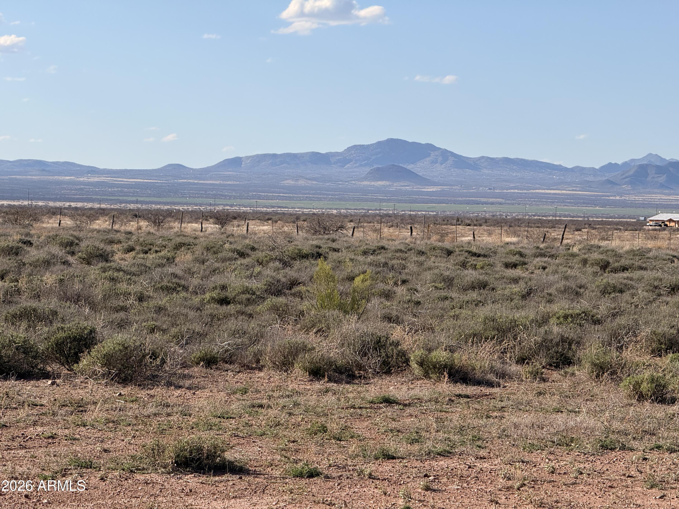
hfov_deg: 16.4
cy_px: 254
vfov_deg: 12.3
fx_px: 2354
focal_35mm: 120
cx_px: 340
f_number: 2.8
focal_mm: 15.66
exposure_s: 1/2283
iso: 50
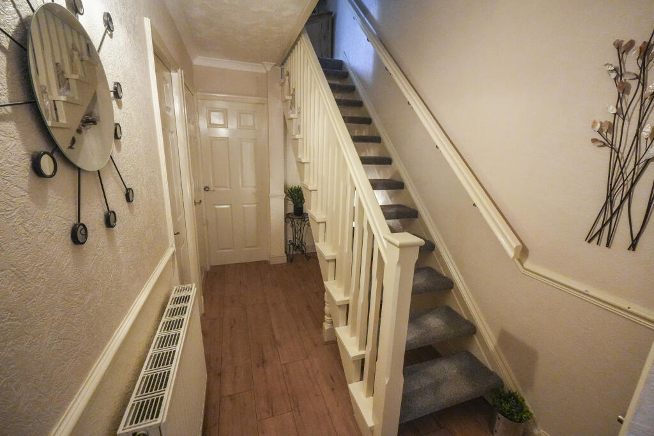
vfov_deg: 77.3
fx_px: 273
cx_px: 327
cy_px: 218
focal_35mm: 15
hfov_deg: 100.4
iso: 6400
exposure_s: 1/125
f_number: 4
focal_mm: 10
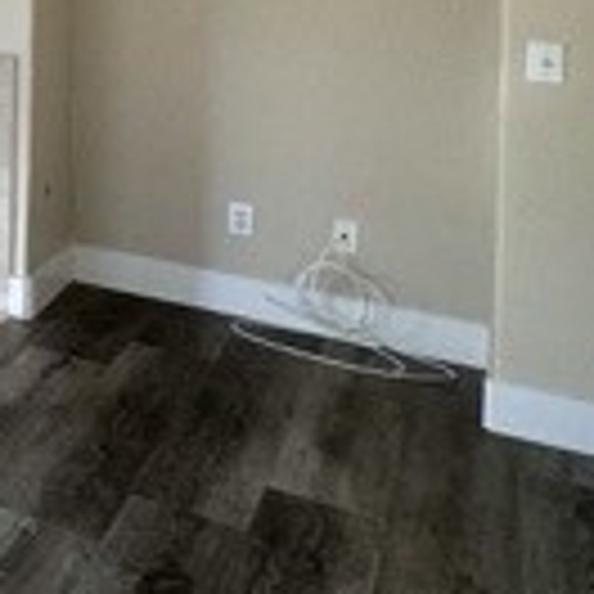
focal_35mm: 60
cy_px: -94
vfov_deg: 25.9
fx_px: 1165
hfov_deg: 17.4
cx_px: -675
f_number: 2.2
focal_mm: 2.22
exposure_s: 1/120
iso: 125
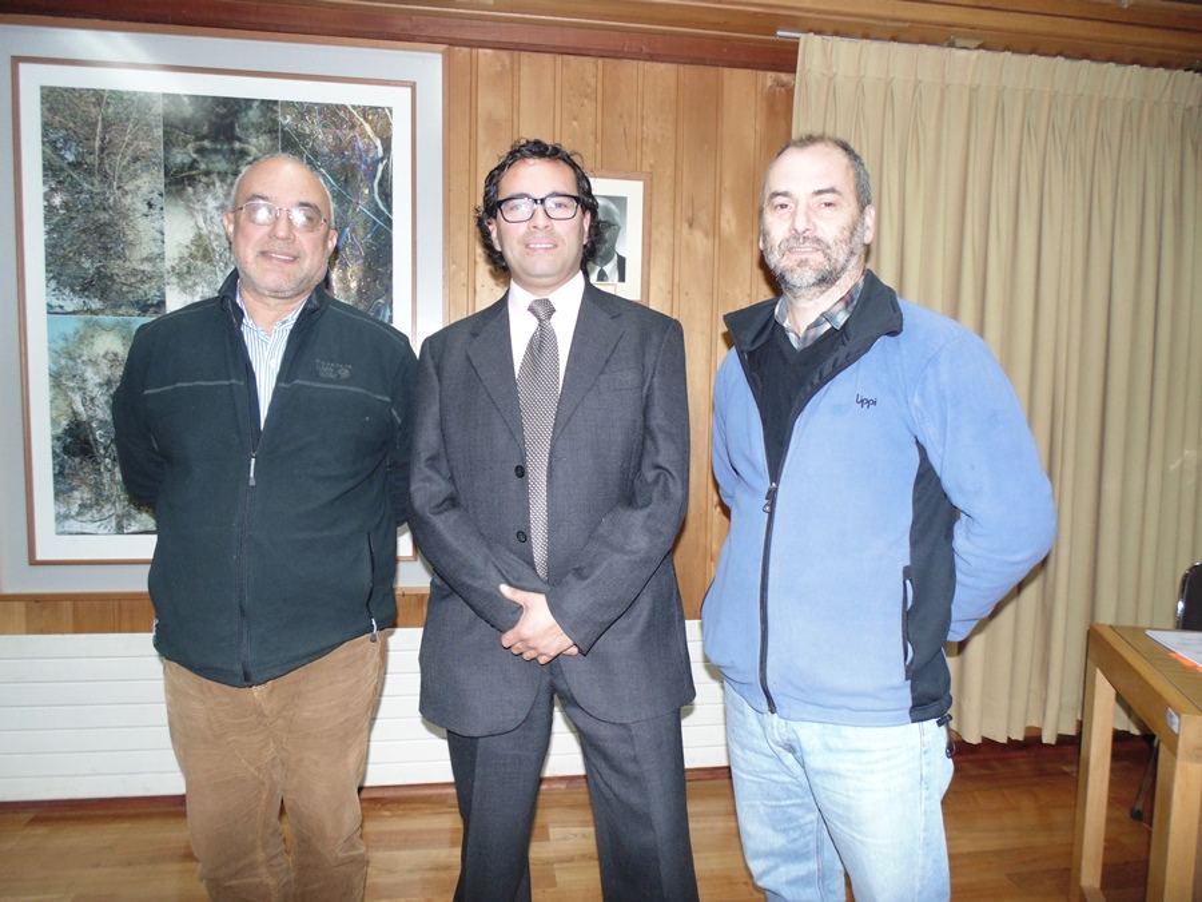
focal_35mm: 22
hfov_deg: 76.4
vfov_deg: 61.1
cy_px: 451
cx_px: 601
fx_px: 764
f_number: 3.1
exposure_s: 1/30
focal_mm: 4
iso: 200
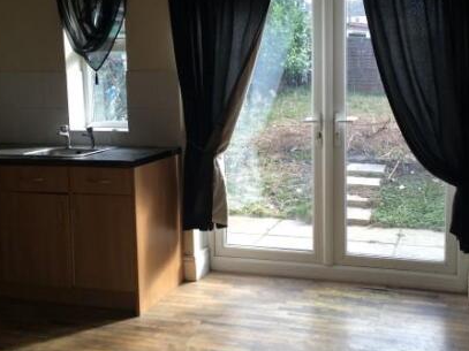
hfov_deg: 43.4
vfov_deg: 33.4
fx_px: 582
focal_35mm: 43
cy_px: 134
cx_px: 300
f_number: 2.2
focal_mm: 4.12
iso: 64
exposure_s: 1/120
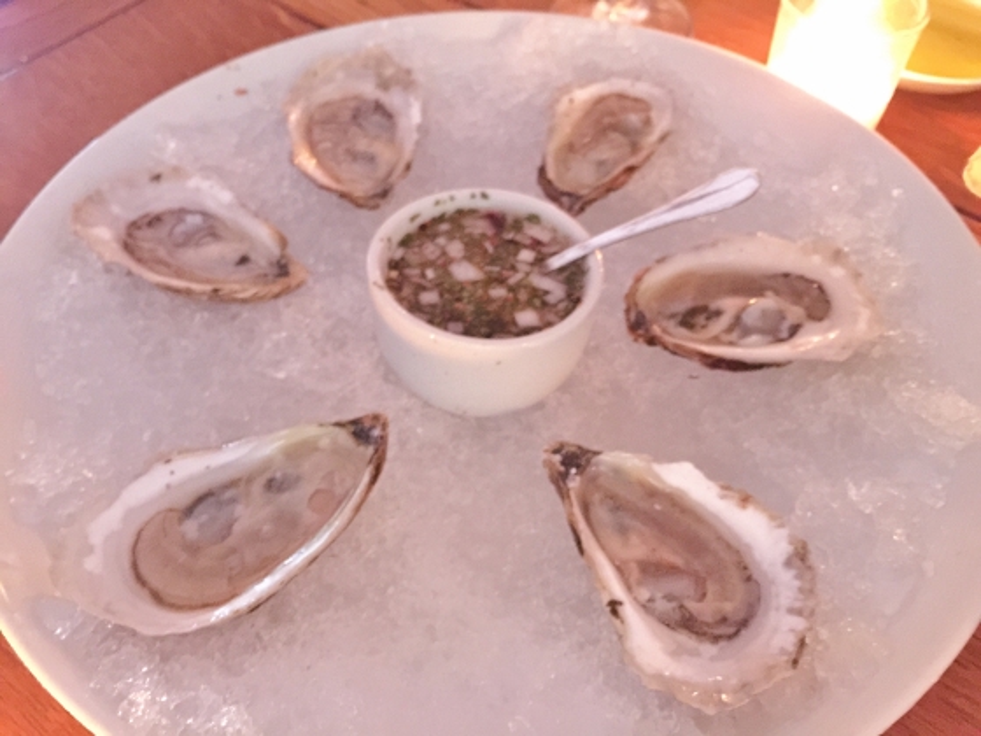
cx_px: 490
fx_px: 822
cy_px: 368
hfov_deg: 61.7
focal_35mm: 29
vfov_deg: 48.2
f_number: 2.2
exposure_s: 1/4
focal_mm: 4.15
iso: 320
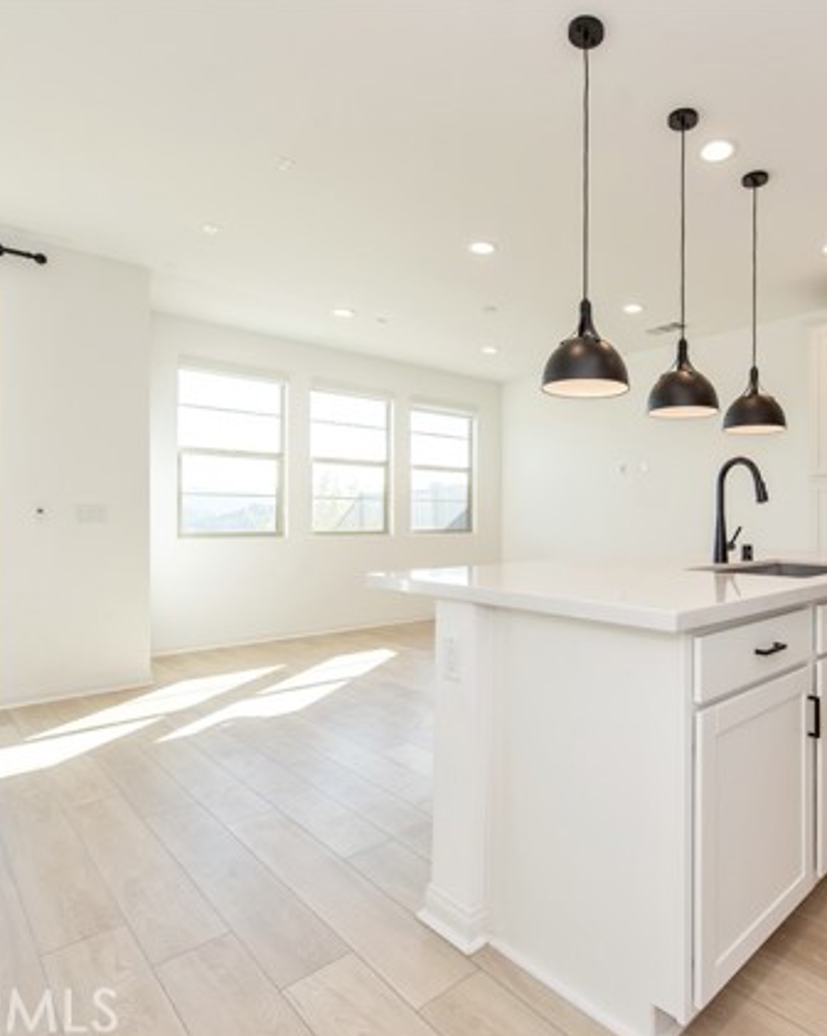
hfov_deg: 65.7
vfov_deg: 80.4
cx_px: 571
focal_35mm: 20
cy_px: 520
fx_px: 613
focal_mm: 14
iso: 140
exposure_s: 1/125
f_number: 5.6
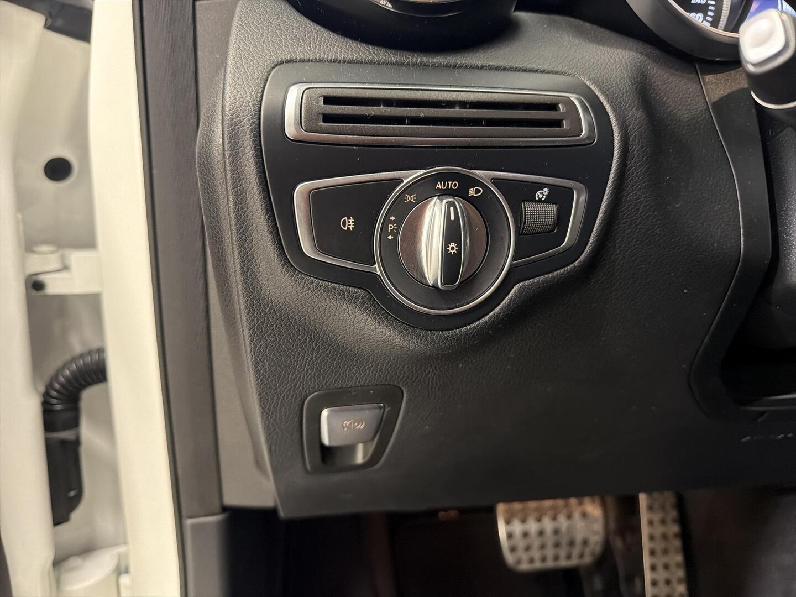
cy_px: 298
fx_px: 552
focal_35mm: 24
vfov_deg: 56.8
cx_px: 398
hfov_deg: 71.6
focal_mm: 6.76
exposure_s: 1/33
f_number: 1.78
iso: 800
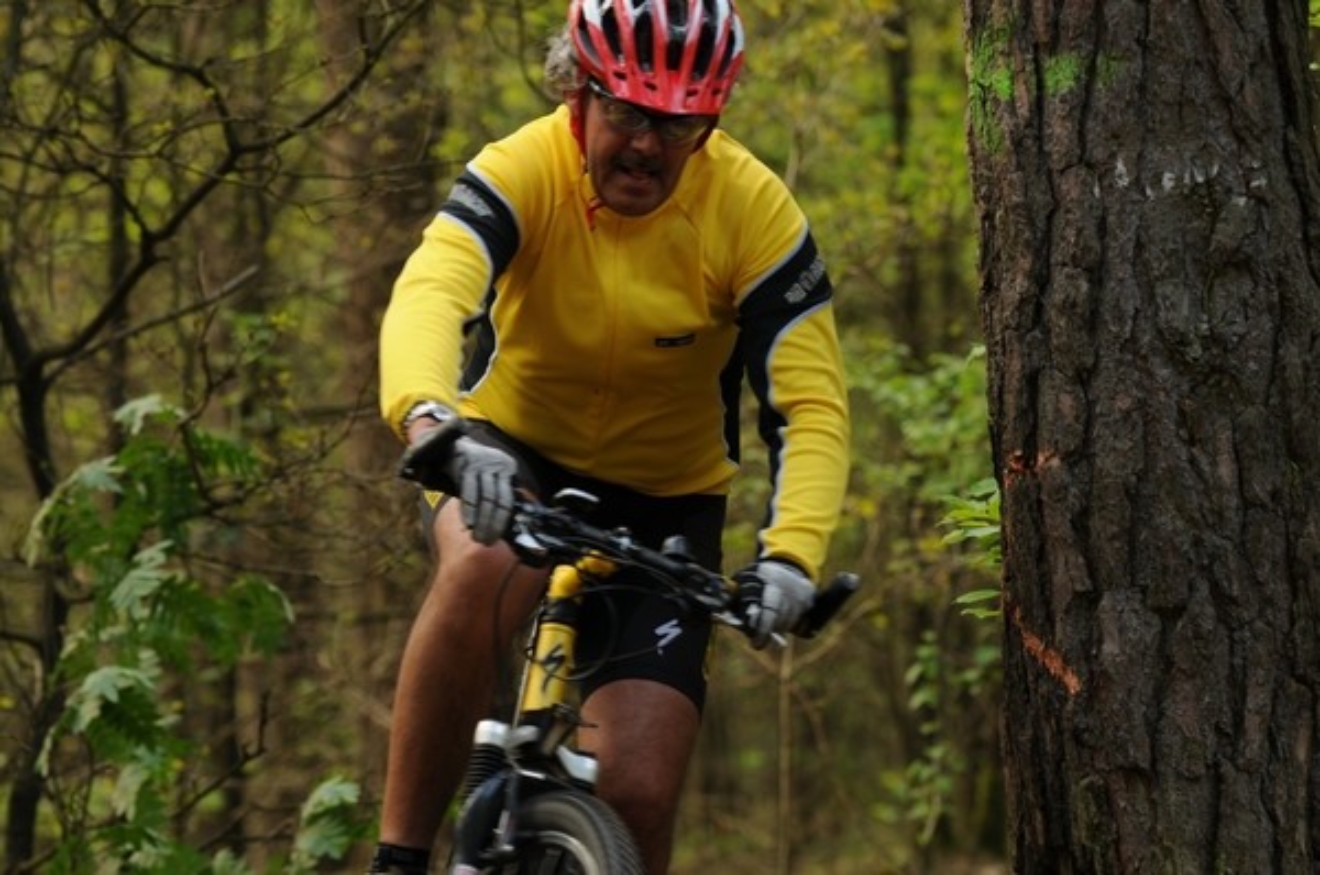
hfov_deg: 10.6
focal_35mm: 195
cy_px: 438
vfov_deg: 7.0
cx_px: 660
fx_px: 7138
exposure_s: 1/125
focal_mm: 130
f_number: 3.5
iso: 200
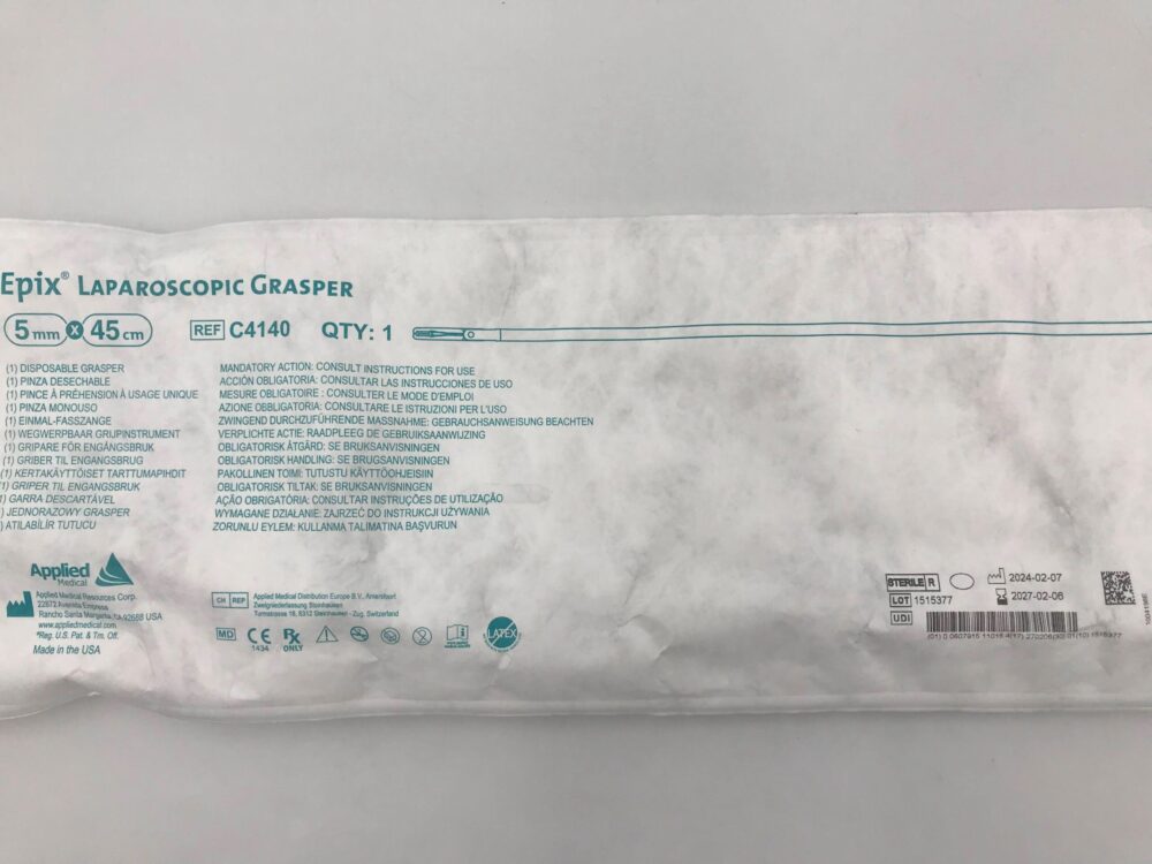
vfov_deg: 49.7
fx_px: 932
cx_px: 576
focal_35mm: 28
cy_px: 432
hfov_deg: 63.4
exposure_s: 1/381
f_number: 1.8
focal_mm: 3.99
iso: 20
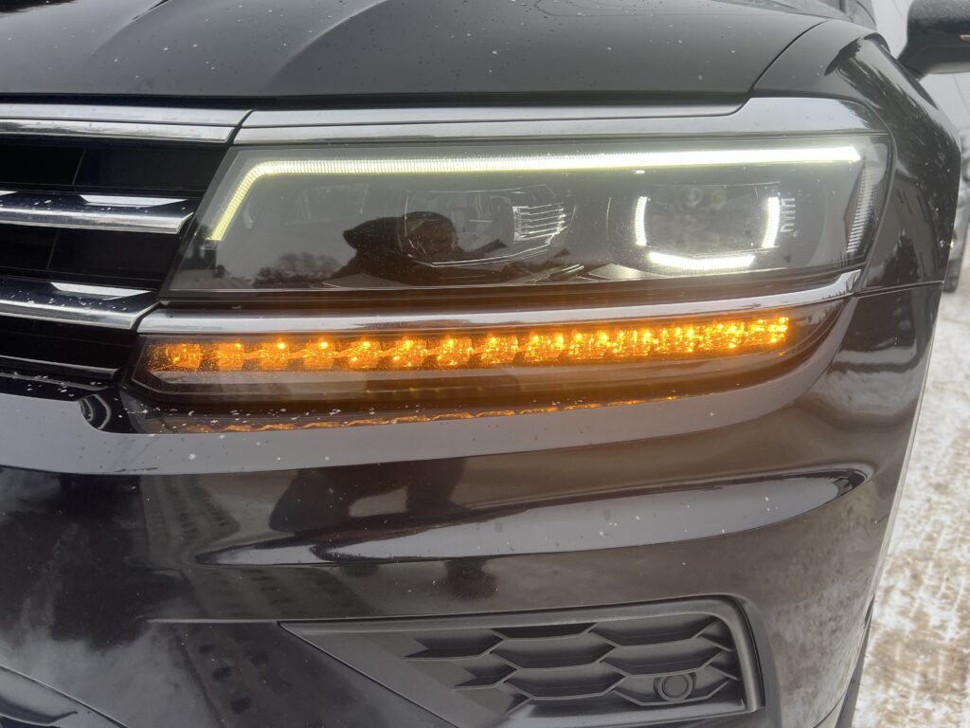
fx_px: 729
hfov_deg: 67.3
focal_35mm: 26
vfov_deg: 53.1
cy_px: 364
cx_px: 485
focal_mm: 5.7
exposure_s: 1/476
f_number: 1.5
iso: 50
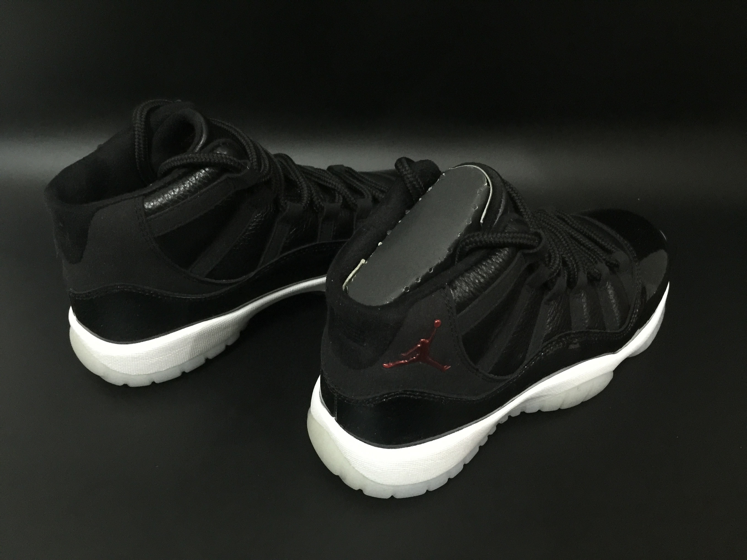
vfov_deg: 48.2
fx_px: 626
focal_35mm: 29
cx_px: 374
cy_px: 280
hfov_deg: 61.7
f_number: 2.2
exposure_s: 1/4
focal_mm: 4.15
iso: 200
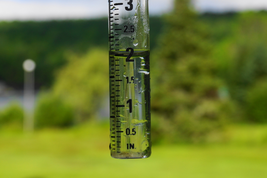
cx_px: 134
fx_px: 556
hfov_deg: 27.0
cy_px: 89
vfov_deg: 18.2
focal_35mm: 75
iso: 100
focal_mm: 50
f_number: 8
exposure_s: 1/100
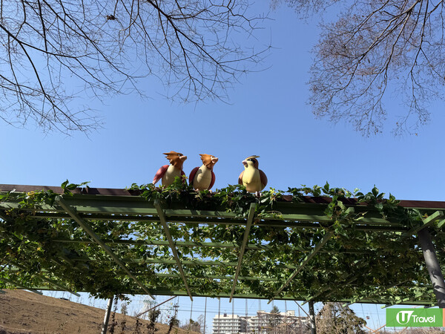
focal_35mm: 24
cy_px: 167
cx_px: 222
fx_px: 309
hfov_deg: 71.6
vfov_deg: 56.8
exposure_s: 1/3145
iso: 80
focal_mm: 6.76
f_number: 1.78
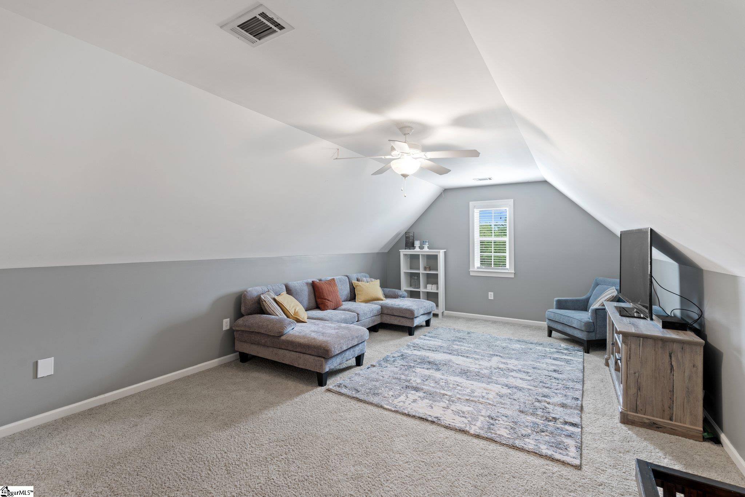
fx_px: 331
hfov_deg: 96.7
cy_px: 248
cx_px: 372
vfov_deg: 73.7
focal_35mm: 16
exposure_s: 8
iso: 250
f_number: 8
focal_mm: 16
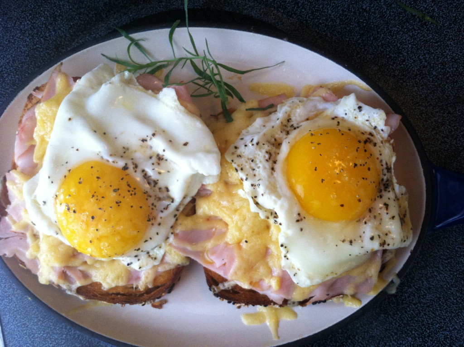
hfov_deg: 52.7
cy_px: 174
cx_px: 232
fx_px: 468
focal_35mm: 35
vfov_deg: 40.6
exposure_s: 1/15
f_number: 2.8
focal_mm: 3.85
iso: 200
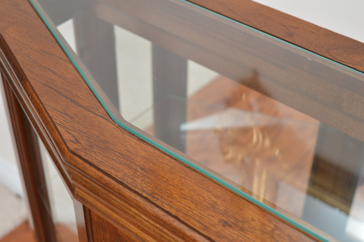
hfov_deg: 33.4
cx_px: 182
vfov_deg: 22.6
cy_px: 121
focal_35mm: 60
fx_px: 606
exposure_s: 1/80
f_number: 5.6
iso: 200
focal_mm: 40
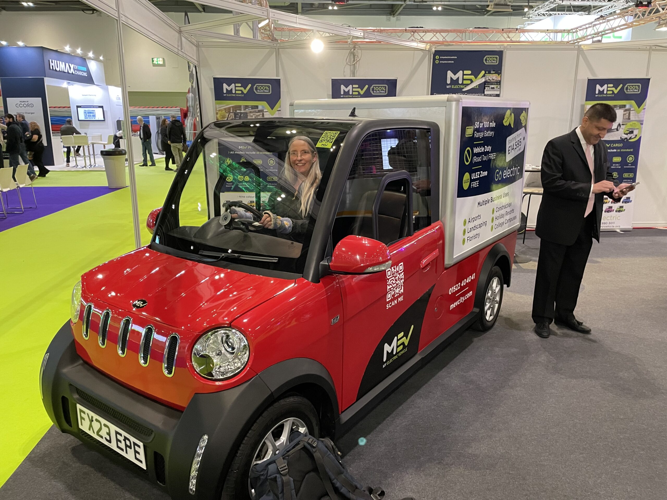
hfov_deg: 67.3
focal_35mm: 26
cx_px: 334
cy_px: 250
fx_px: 501
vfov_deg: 53.1
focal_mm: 4.2
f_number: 1.6
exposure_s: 1/50
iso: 500
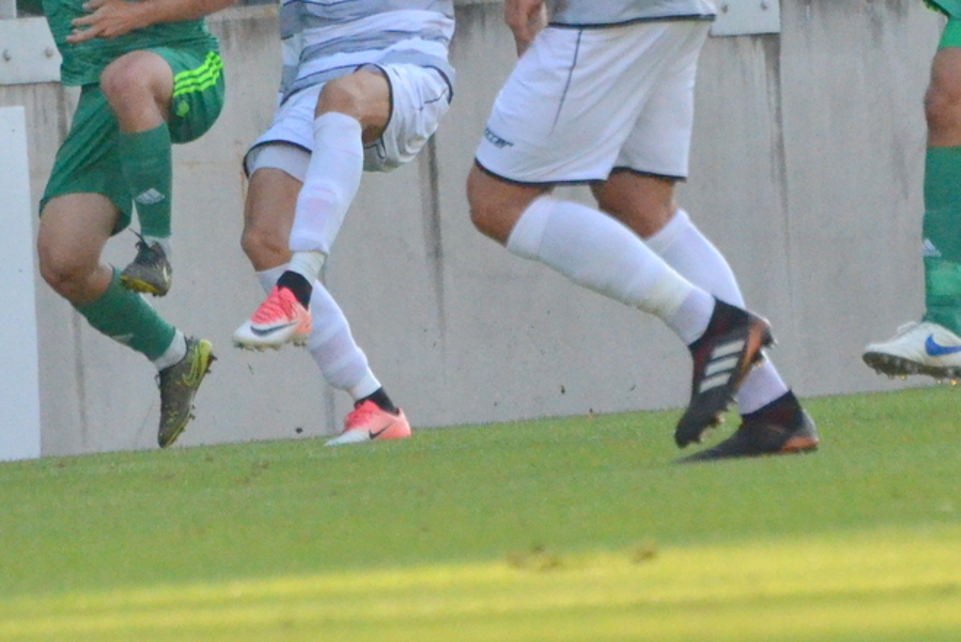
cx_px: 394
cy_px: 68
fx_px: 21871
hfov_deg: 2.5
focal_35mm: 819
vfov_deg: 1.7
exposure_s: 1/3200
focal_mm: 300
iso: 3200
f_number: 8
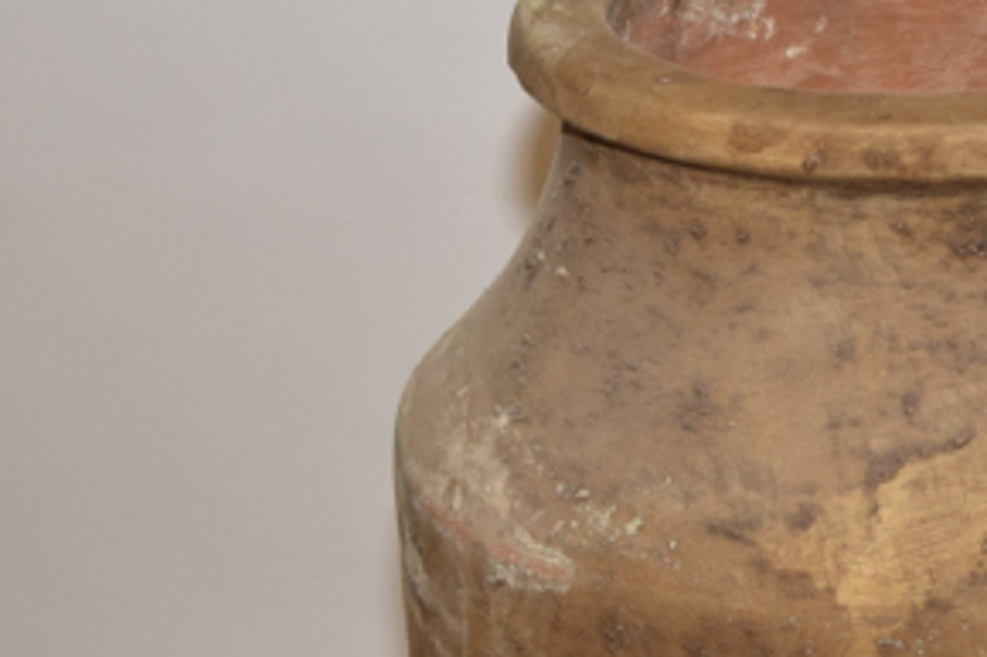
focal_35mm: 182
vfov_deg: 7.5
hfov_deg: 11.2
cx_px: 868
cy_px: 291
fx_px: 4990
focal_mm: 55
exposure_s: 1/125
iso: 800
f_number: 5.6
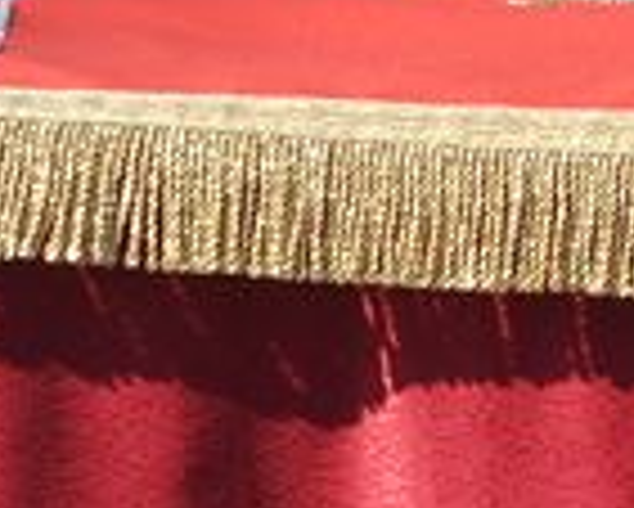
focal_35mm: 407
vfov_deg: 3.7
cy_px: -726
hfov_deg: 4.7
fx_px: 7642
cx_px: 1160
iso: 400
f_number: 10
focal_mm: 48
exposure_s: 1/400
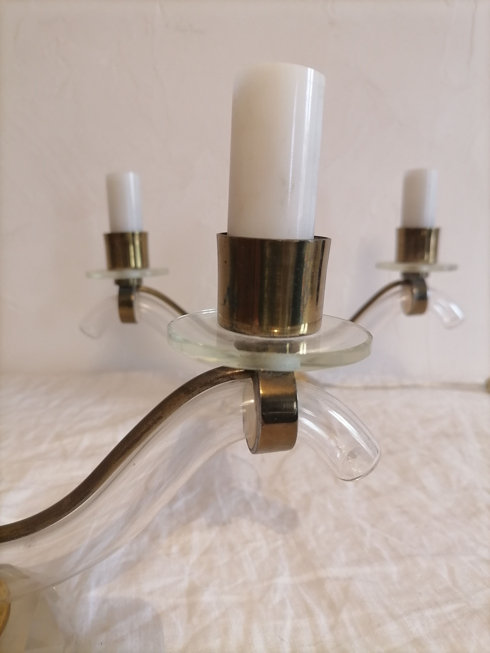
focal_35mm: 26
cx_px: 245
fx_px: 491
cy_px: 326
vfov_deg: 67.3
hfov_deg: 53.1
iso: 200
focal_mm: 5.4
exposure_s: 1/33.3
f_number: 1.8
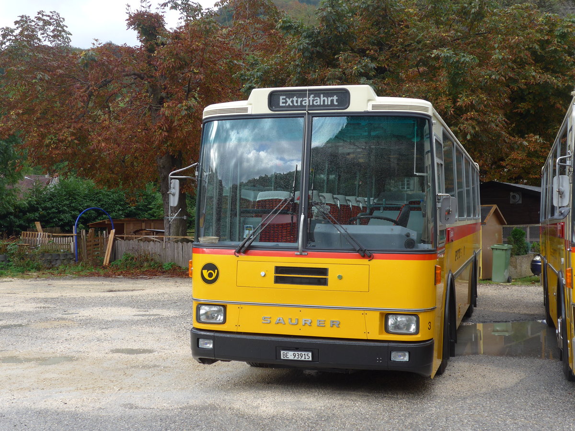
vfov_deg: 29.7
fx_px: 814
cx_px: 288
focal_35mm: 49
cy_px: 216
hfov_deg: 38.9
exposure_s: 1/250
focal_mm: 10.1
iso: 80
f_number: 3.2
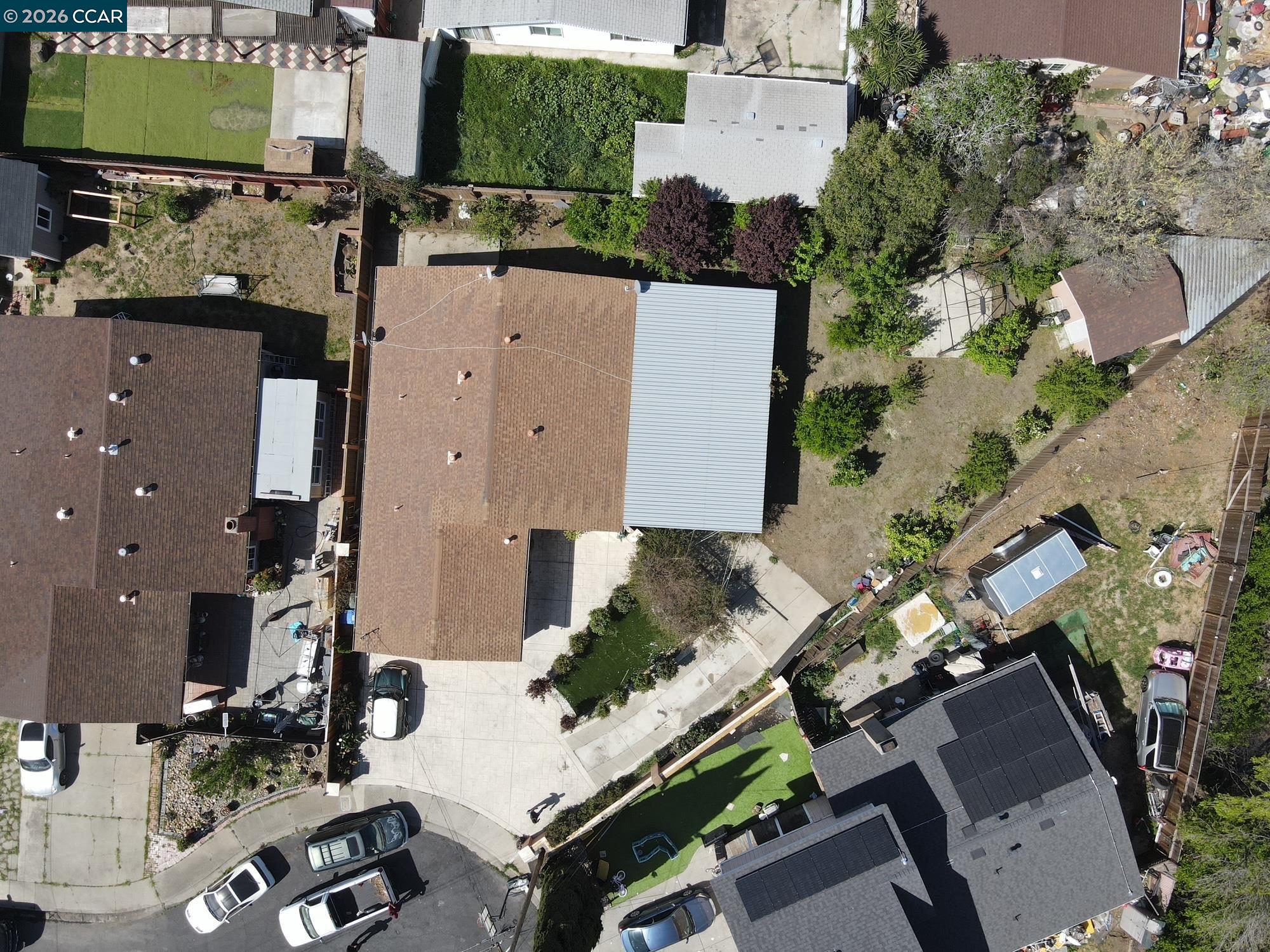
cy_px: 476
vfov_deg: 56.8
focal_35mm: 24
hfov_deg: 71.6
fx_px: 881
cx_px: 635
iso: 100
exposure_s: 1/640
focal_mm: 4.5
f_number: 2.8
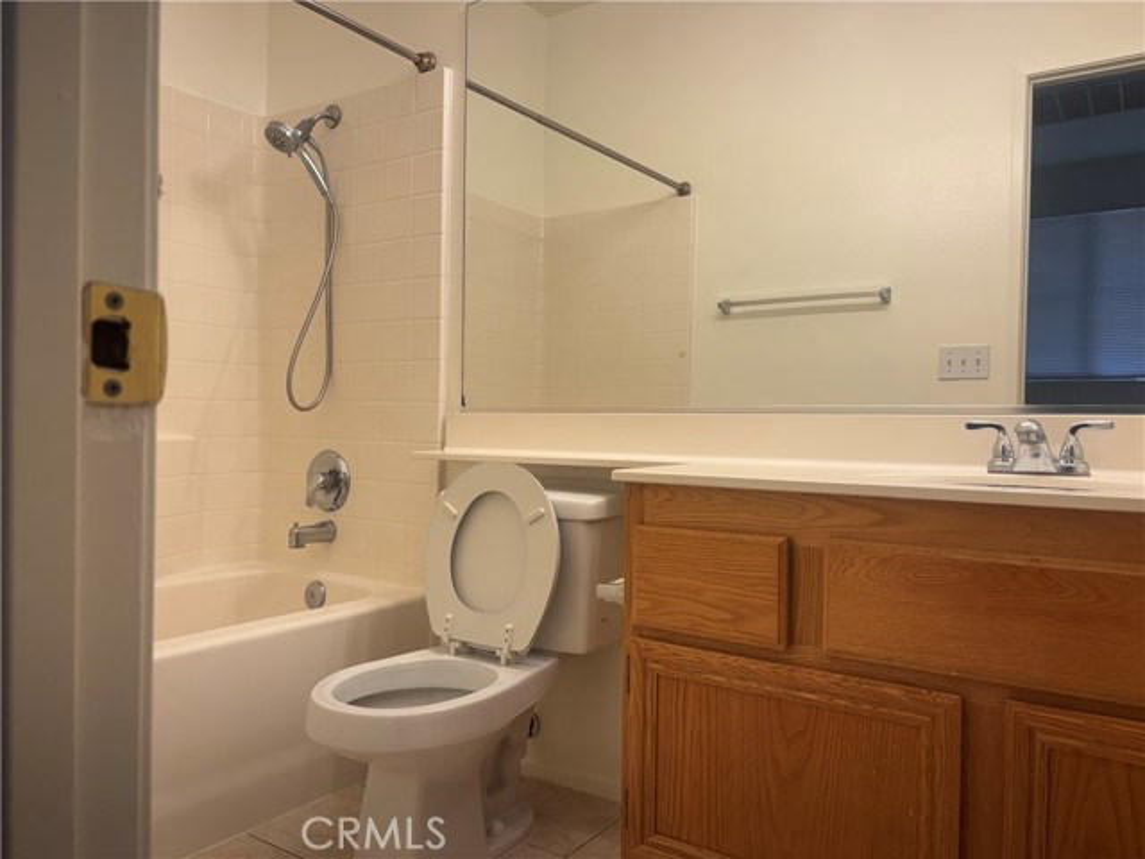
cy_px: 430
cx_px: 572
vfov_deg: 53.1
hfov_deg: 67.3
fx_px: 860
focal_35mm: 26
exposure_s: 1/154
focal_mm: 5.96
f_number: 1.6
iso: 40
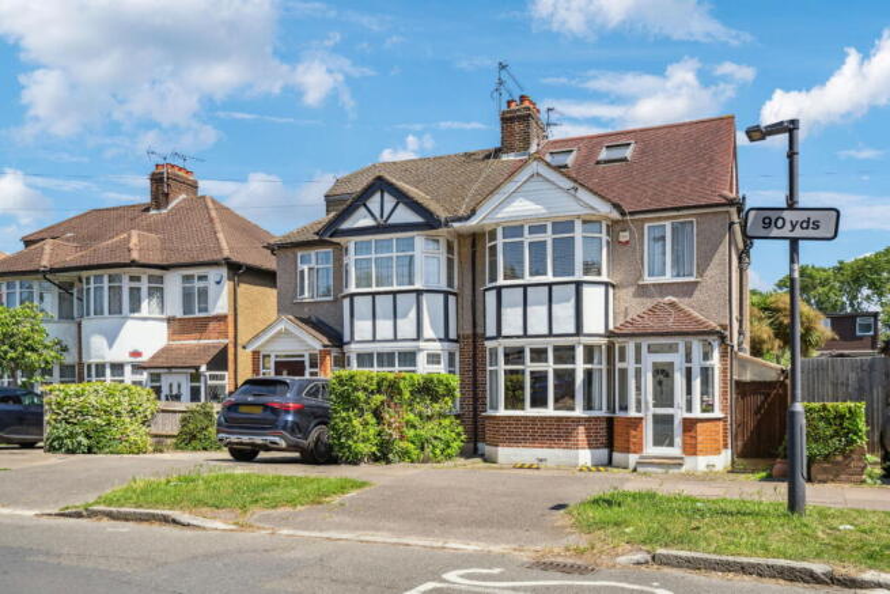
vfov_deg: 42.3
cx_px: 445
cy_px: 297
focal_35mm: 31
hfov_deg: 60.3
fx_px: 767
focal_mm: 31
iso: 640
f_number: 5.6
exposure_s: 1/1250
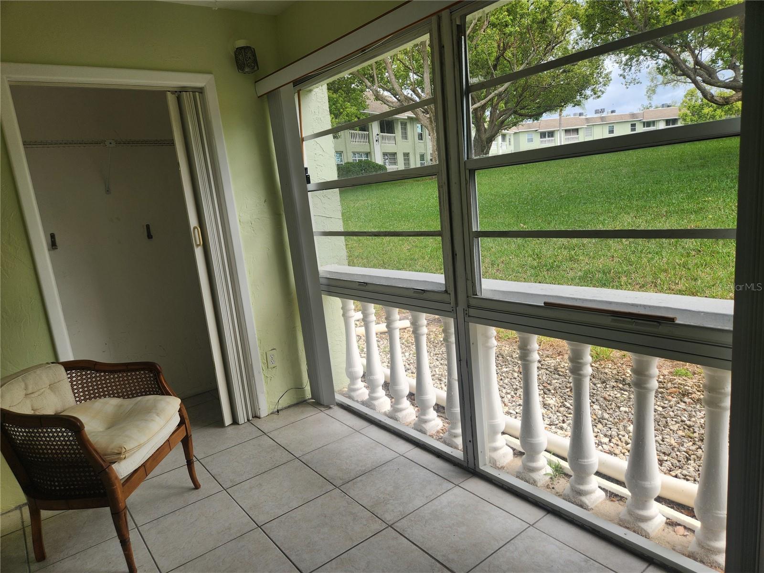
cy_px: 286
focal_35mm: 23
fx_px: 508
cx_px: 382
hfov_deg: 73.9
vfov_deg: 58.9
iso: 20
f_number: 1.8
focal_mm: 5.4
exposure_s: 1/247
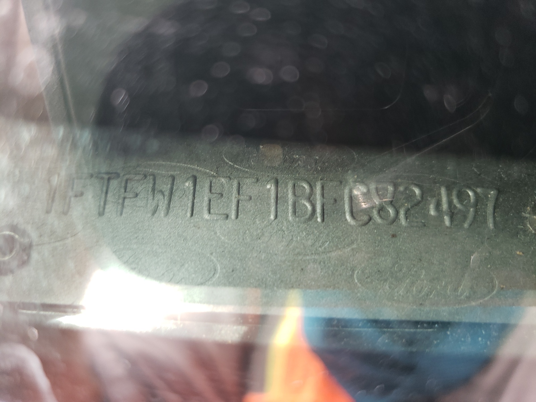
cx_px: 268
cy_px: 201
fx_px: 403
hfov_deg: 67.3
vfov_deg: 53.1
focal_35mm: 26
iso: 56
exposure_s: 1/60.2
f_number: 1.5
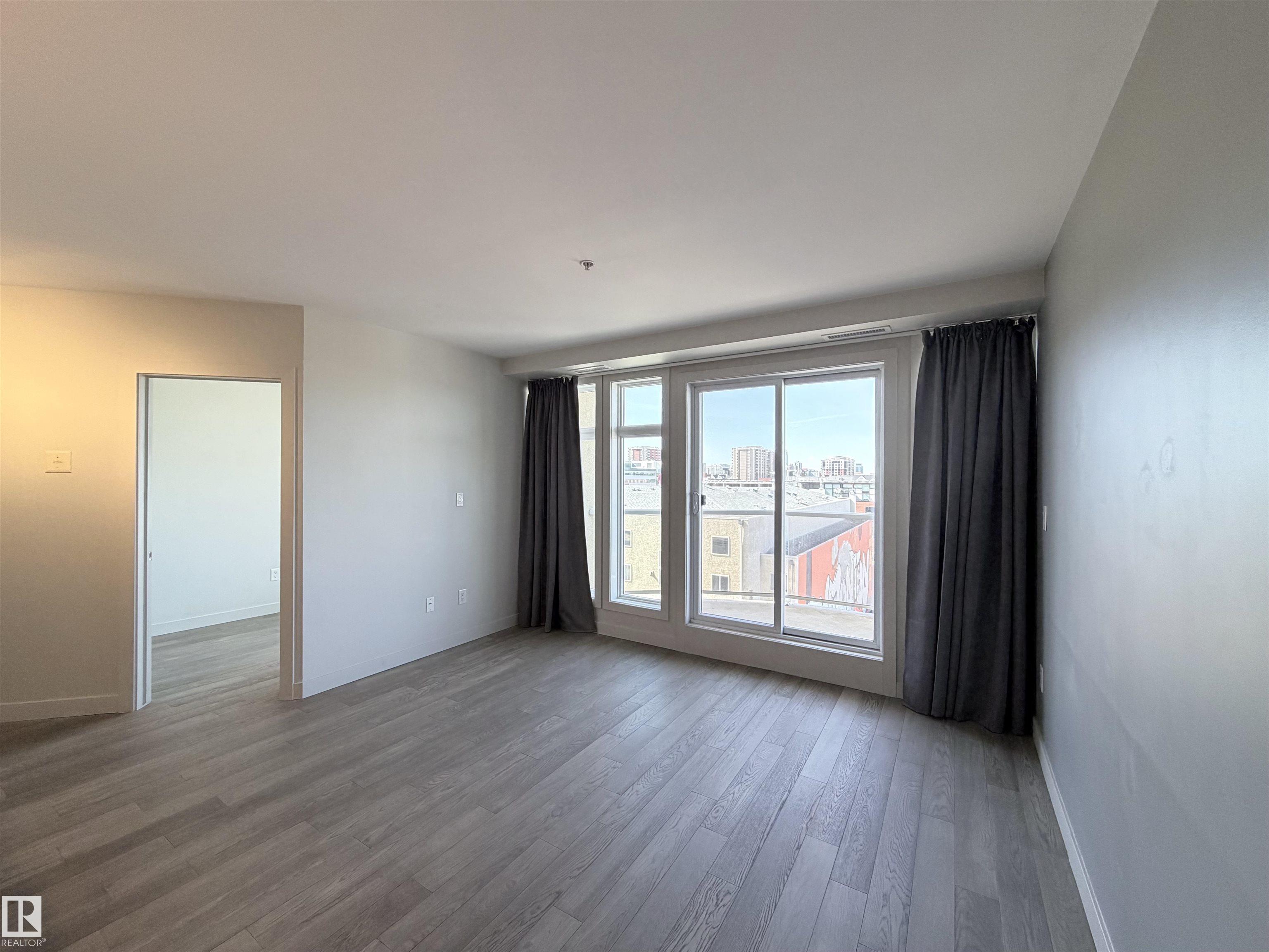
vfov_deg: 85.7
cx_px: 634
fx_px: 513
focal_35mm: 14
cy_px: 476
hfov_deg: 102.1
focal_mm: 2.22
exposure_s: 1/120
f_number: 2.2
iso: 200
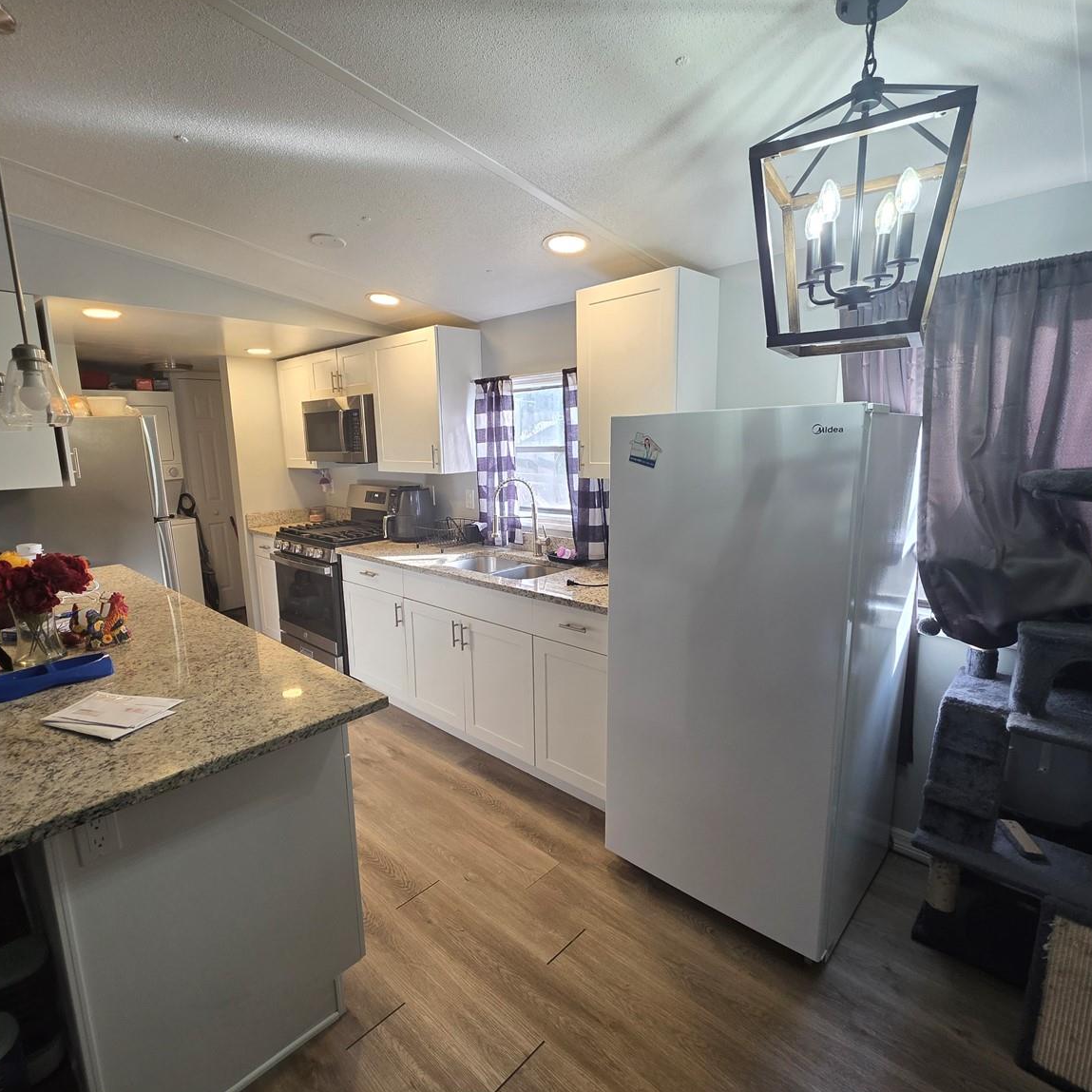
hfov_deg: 87.2
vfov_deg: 87.4
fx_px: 571
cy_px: 561
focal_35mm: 16
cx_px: 492
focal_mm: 2.2
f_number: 1.9
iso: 160
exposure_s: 1/120
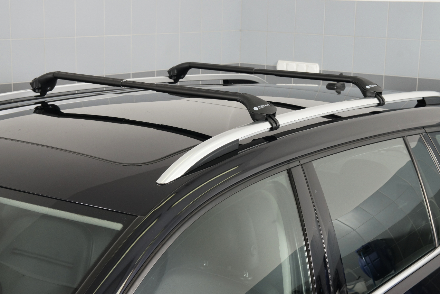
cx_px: 219
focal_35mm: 54
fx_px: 654
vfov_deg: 25.3
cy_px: 149
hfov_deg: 37.2
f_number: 8
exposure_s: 1/100
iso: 800
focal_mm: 35
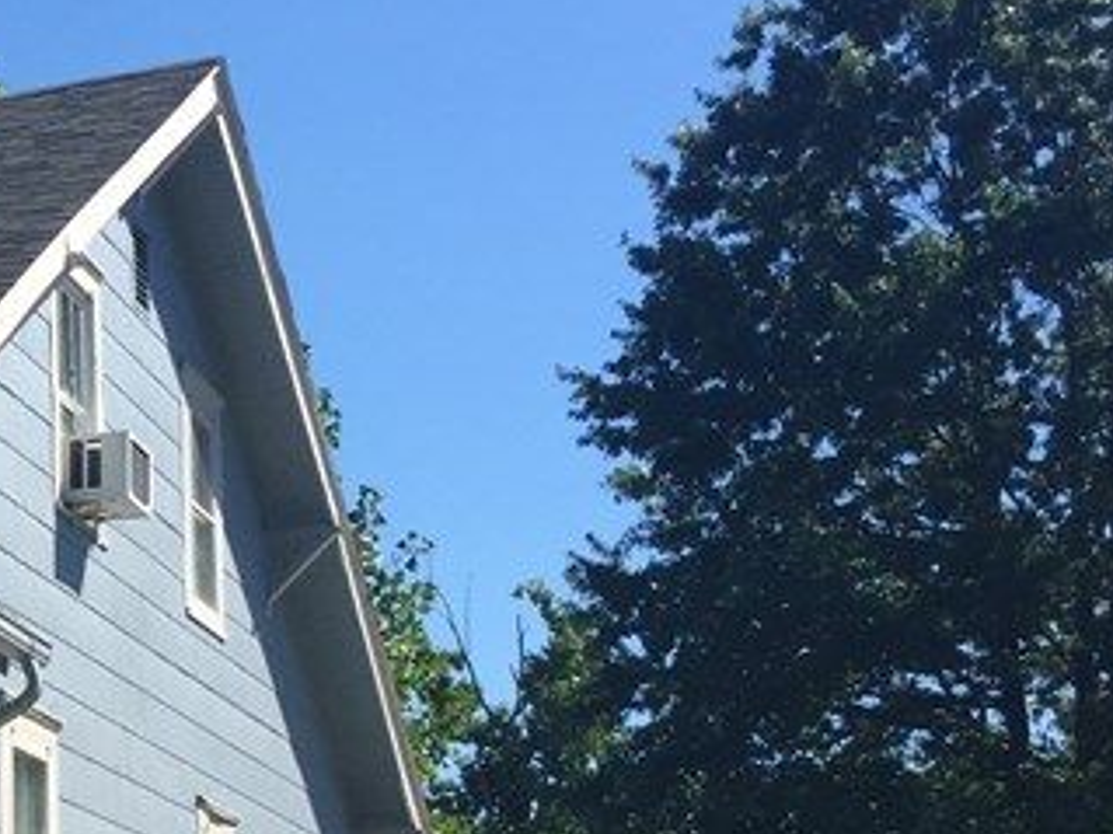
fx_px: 2989
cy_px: 865
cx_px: -495
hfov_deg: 18.9
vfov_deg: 15.5
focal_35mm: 93
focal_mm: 4.15
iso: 32
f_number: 2.2
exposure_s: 1/1276
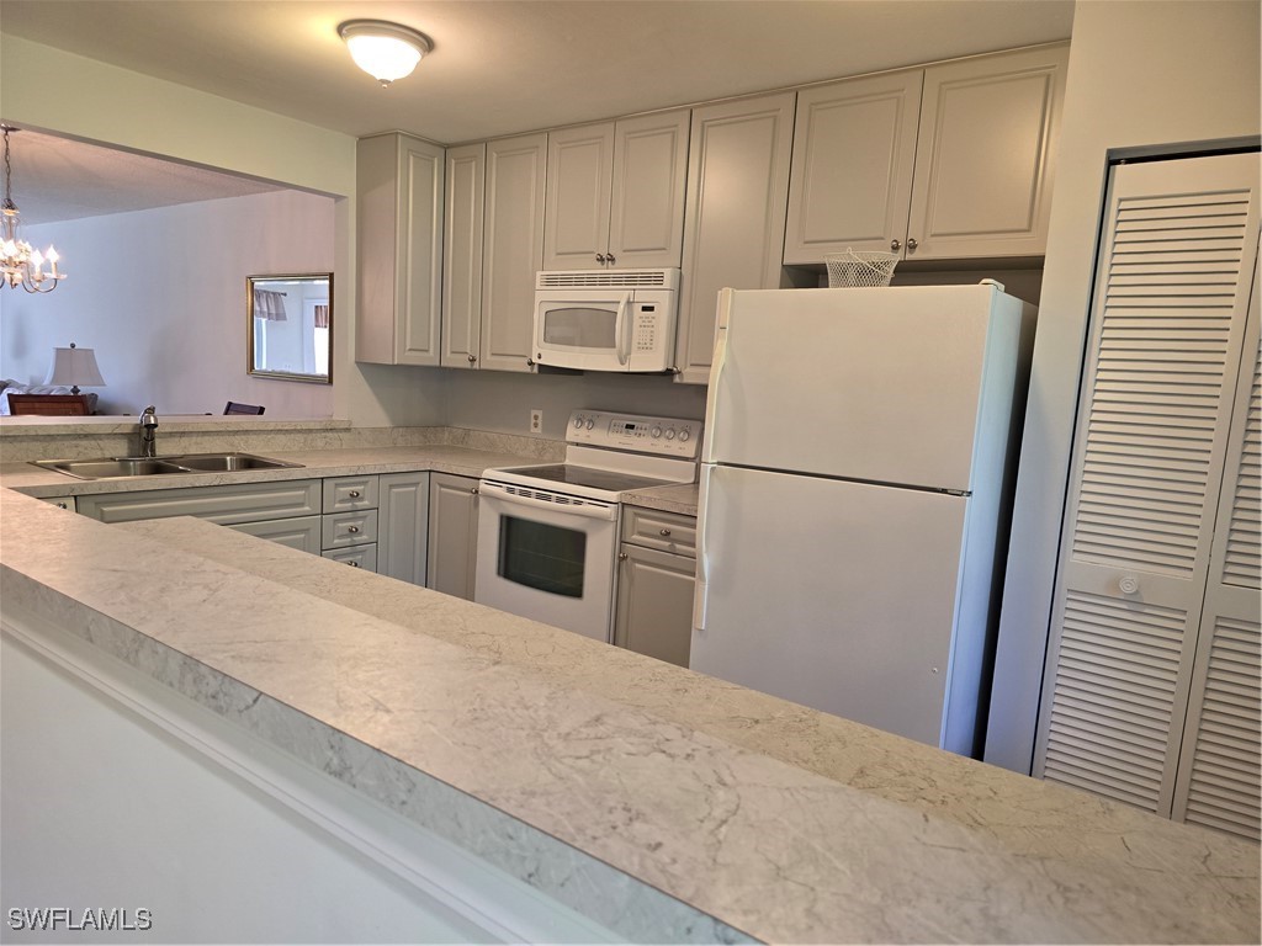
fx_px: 839
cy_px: 473
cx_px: 631
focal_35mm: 23
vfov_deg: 58.9
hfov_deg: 73.9
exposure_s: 1/120
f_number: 1.7
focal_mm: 6.3
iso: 200
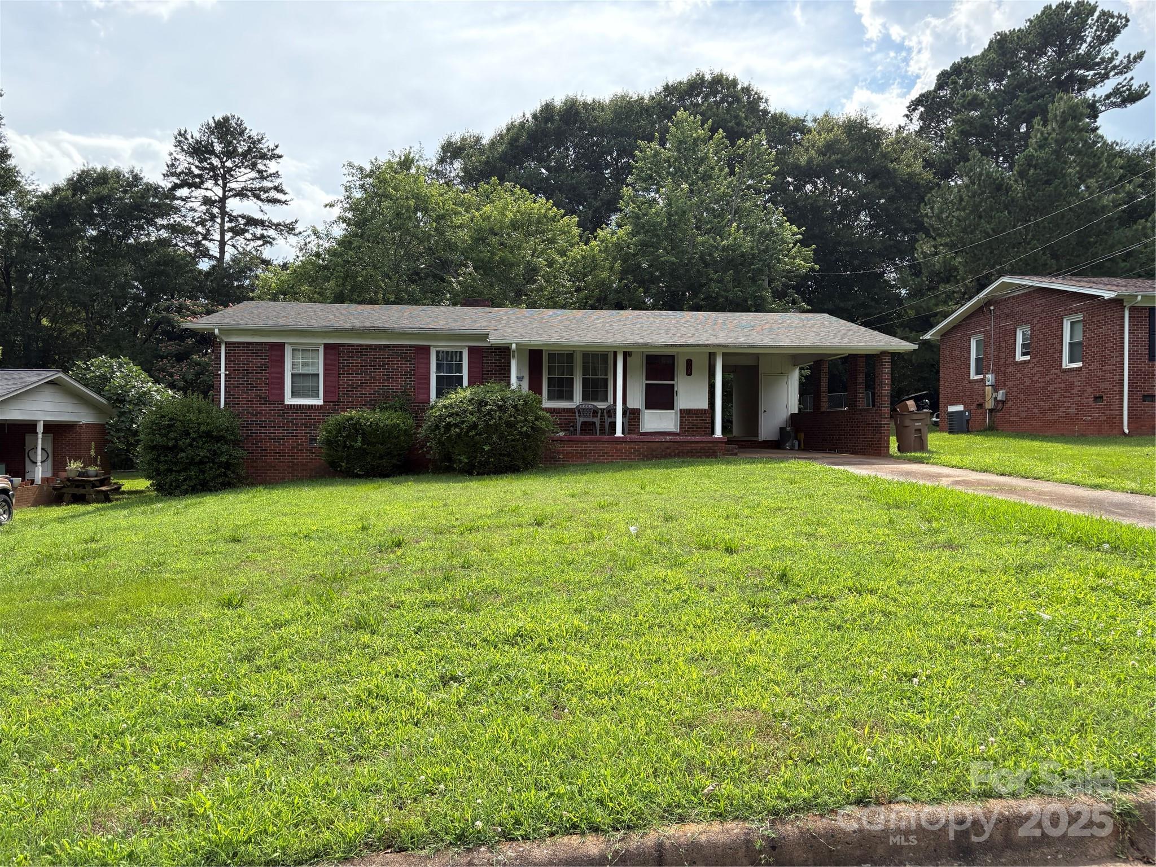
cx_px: 578
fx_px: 868
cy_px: 434
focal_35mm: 26
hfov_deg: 67.3
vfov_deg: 53.1
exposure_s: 1/2283
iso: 64
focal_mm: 5.96
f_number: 1.6
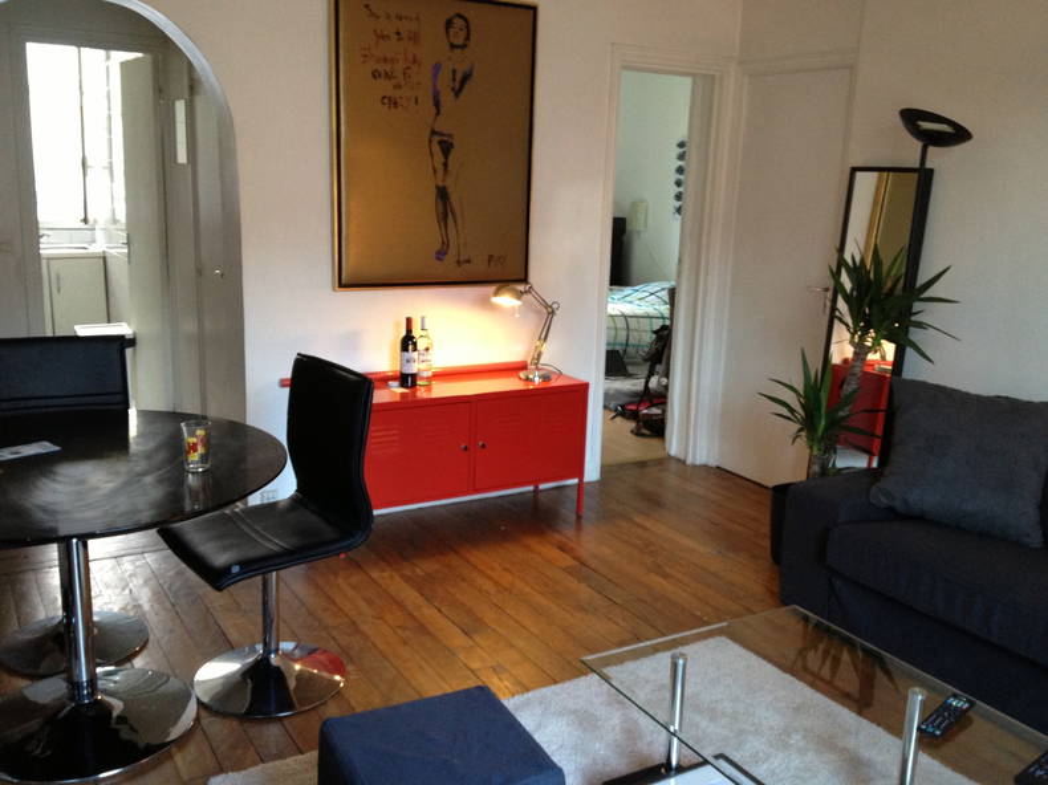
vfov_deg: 40.7
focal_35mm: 35
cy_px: 392
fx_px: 1059
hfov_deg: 52.6
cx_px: 524
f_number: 2.4
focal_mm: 4.28
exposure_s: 1/20
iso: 160
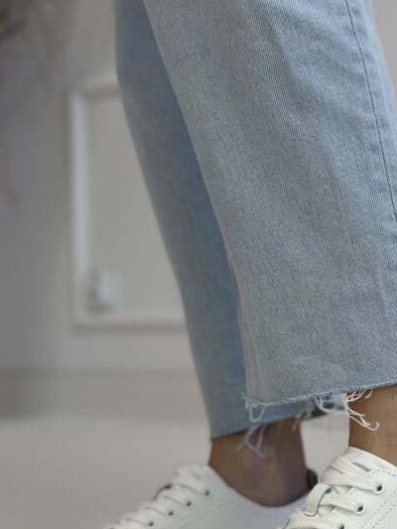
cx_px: 280
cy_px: 377
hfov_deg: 20.3
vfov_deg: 26.8
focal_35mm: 72
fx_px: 1101
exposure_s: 1/114
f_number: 1.78
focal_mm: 6.86
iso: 80
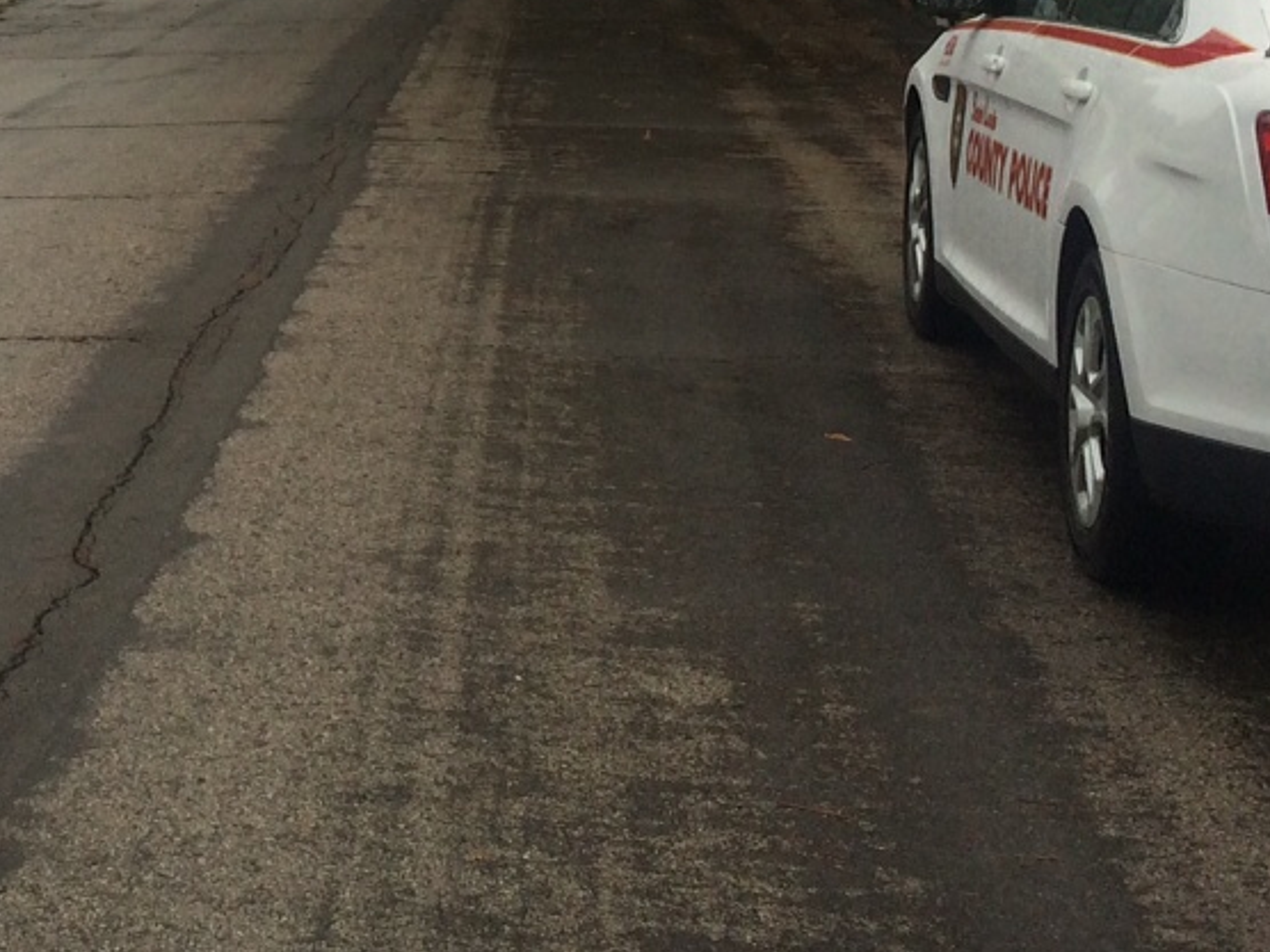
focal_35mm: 88
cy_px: -135
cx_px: -18
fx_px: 3229
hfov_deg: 21.4
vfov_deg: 16.2
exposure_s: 1/414
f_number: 2.2
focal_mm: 4.12
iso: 32
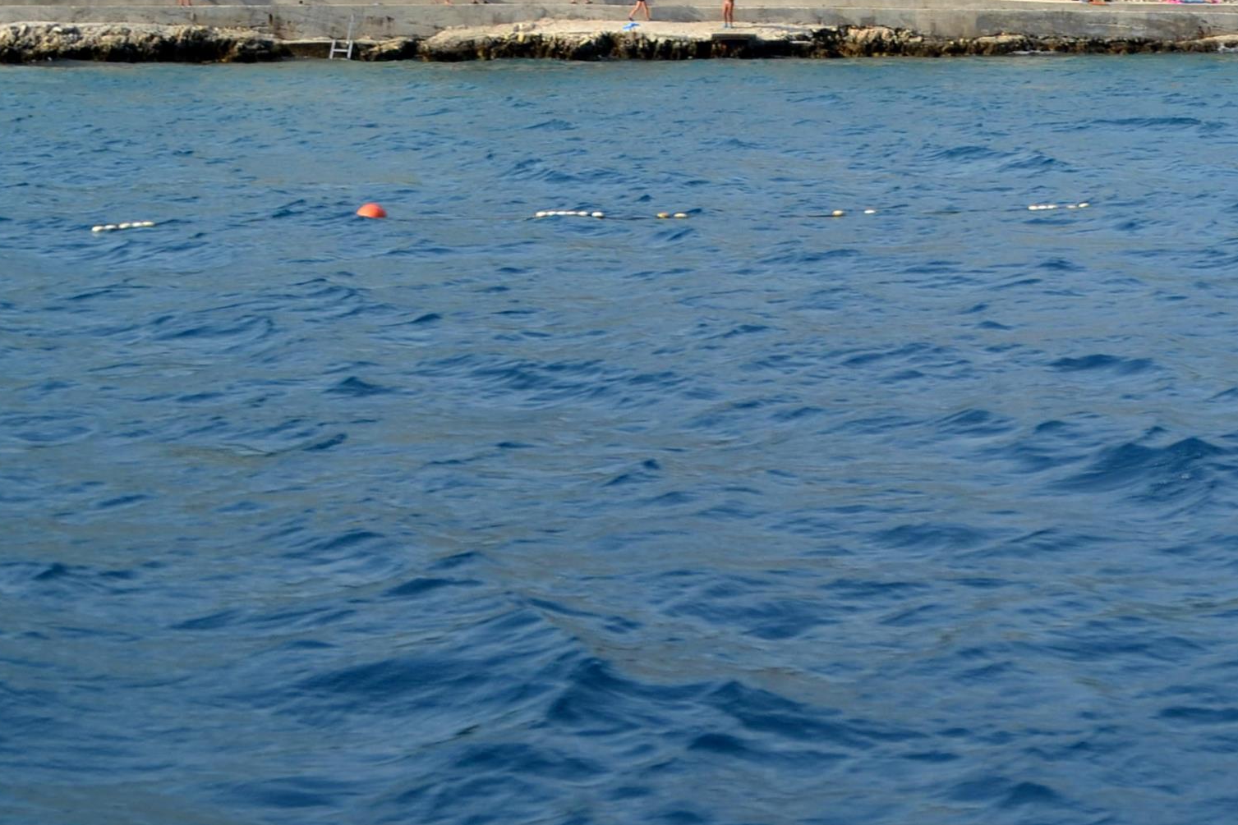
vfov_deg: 18.3
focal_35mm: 71
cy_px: -140
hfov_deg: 27.8
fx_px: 2442
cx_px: 1012
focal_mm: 18
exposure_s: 1/160
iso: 100
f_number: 6.3
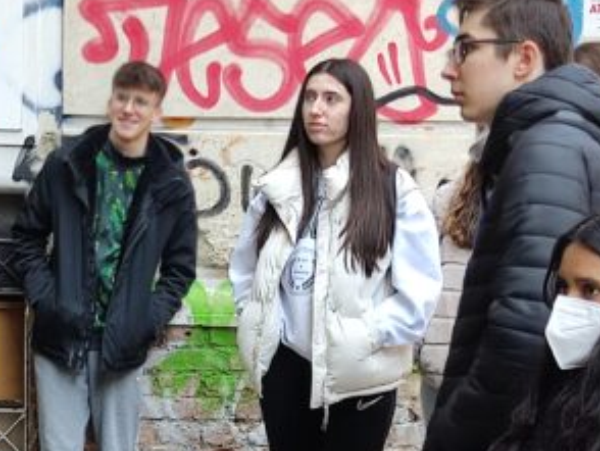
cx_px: 137
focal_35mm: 107
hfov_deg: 18.2
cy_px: 410
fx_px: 1856
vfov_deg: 13.7
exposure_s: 1/100
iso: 56
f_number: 1.79
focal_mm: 4.71
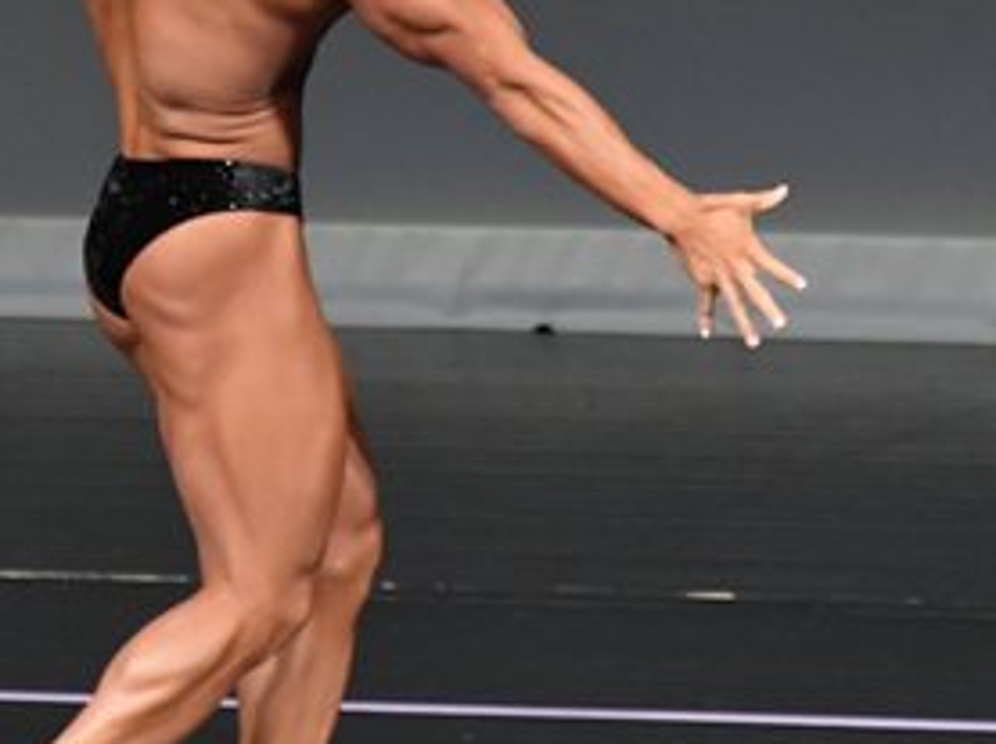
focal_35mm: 1010
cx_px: 182
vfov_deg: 1.5
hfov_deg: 2.0
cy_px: 151
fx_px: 29023
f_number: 5.6
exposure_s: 1/400
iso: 4000
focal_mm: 250
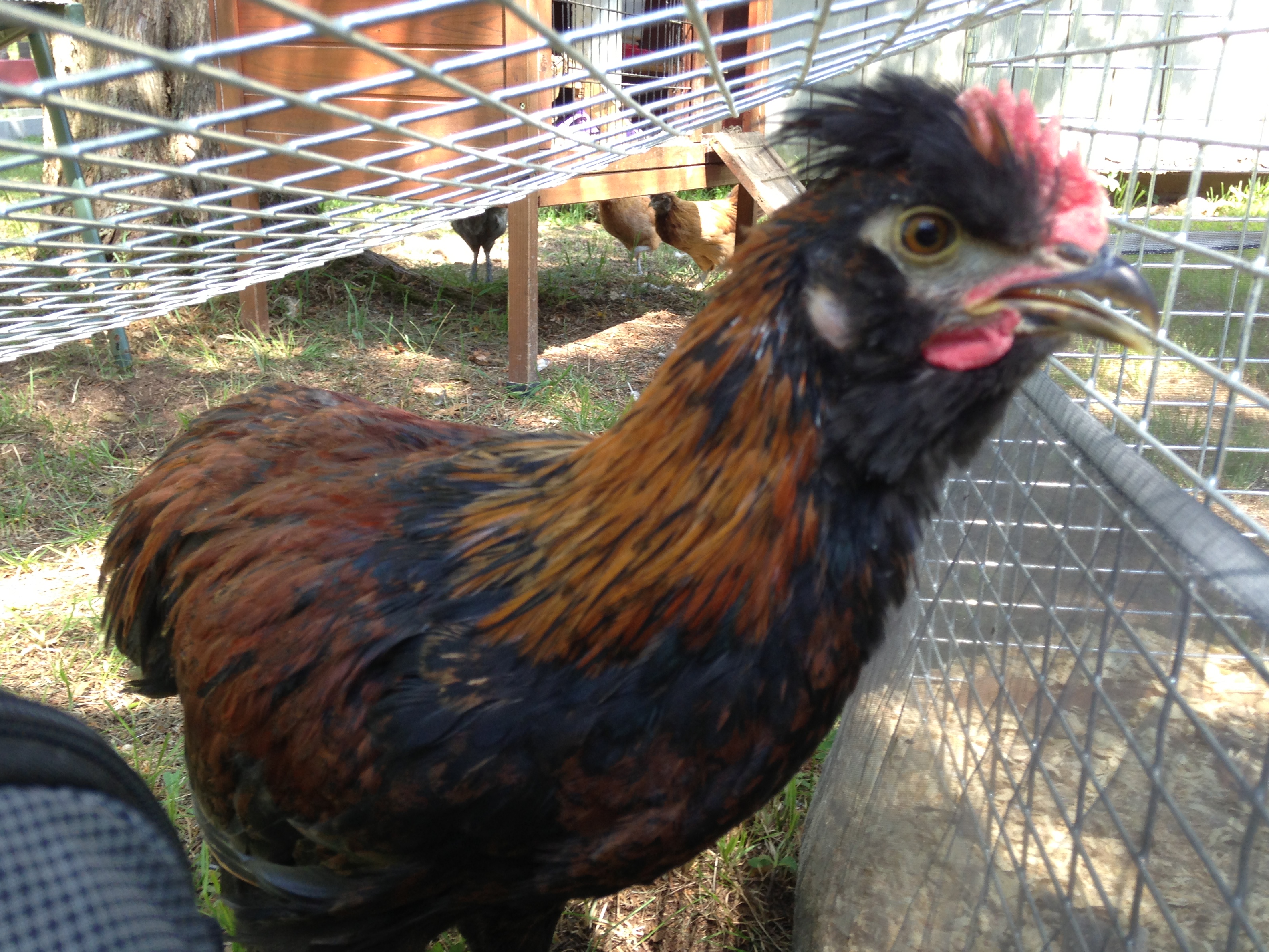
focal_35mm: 34
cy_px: 481
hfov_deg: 54.0
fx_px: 1246
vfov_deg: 41.8
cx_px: 624
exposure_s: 1/60
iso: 50
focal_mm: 4.13
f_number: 2.4
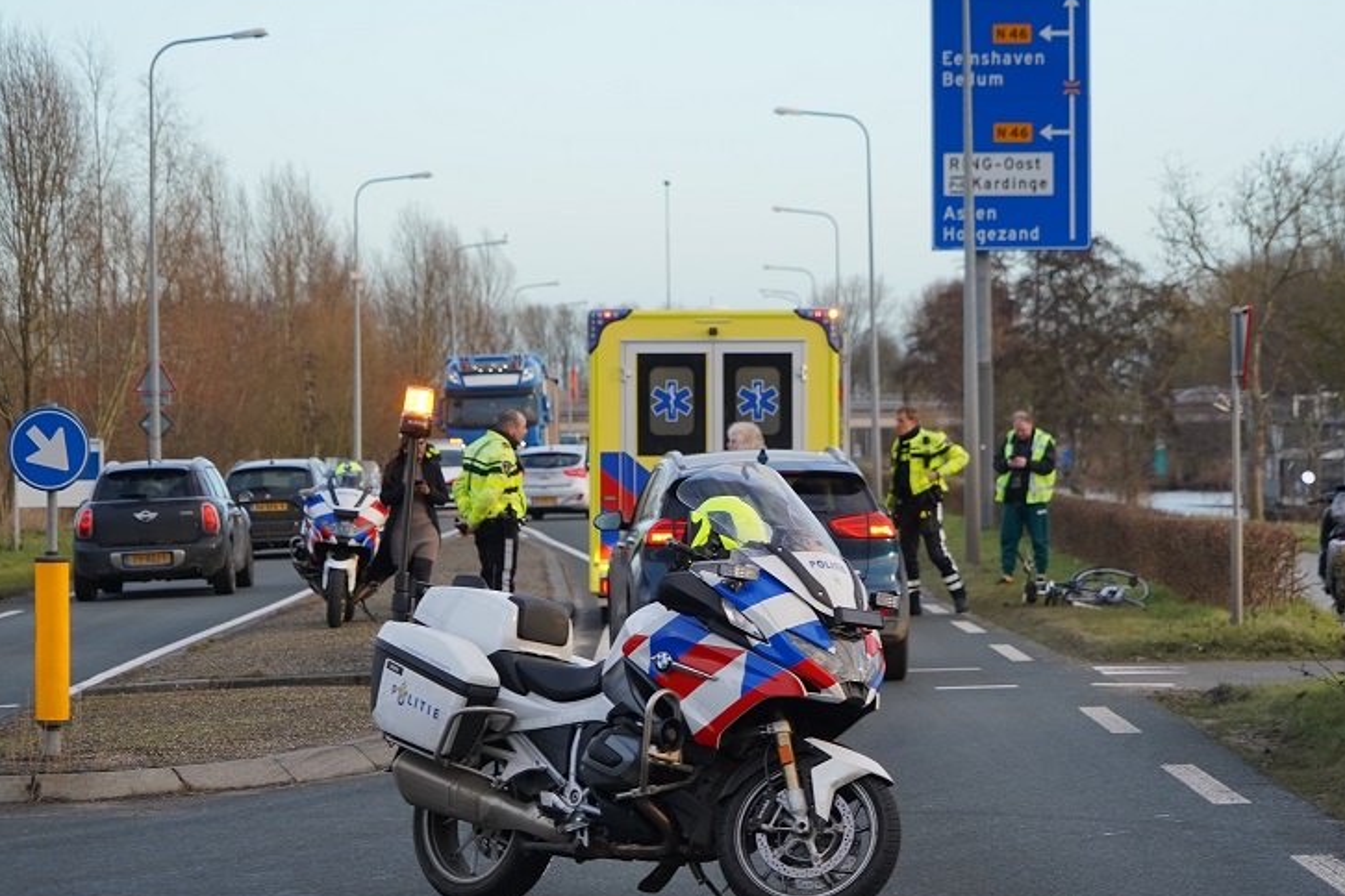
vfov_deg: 9.4
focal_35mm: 146
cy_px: 474
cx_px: 836
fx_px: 5454
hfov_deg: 14.0
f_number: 6.3
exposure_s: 1/125
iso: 200
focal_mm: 106
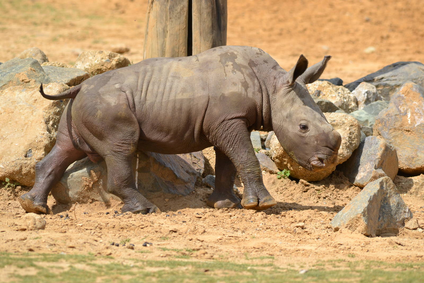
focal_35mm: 435
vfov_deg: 3.2
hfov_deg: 4.7
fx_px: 5123
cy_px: 142
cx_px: 212
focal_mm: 290
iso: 400
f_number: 6
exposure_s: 1/1250
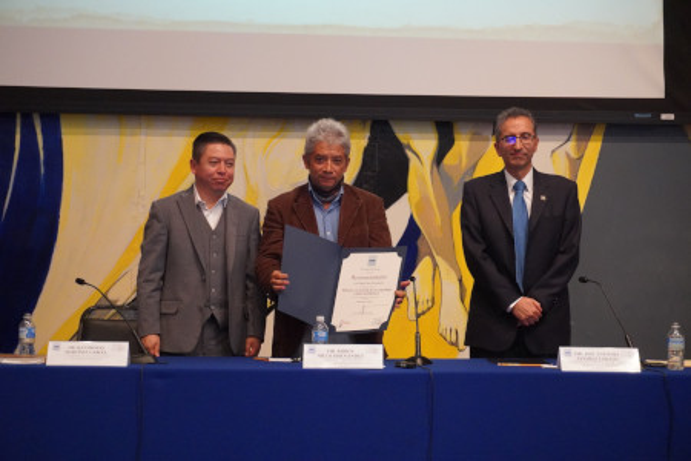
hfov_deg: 31.2
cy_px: 230
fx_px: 1238
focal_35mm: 64
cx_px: 346
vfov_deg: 21.1
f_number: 5.6
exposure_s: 1/80
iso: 6400
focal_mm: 43
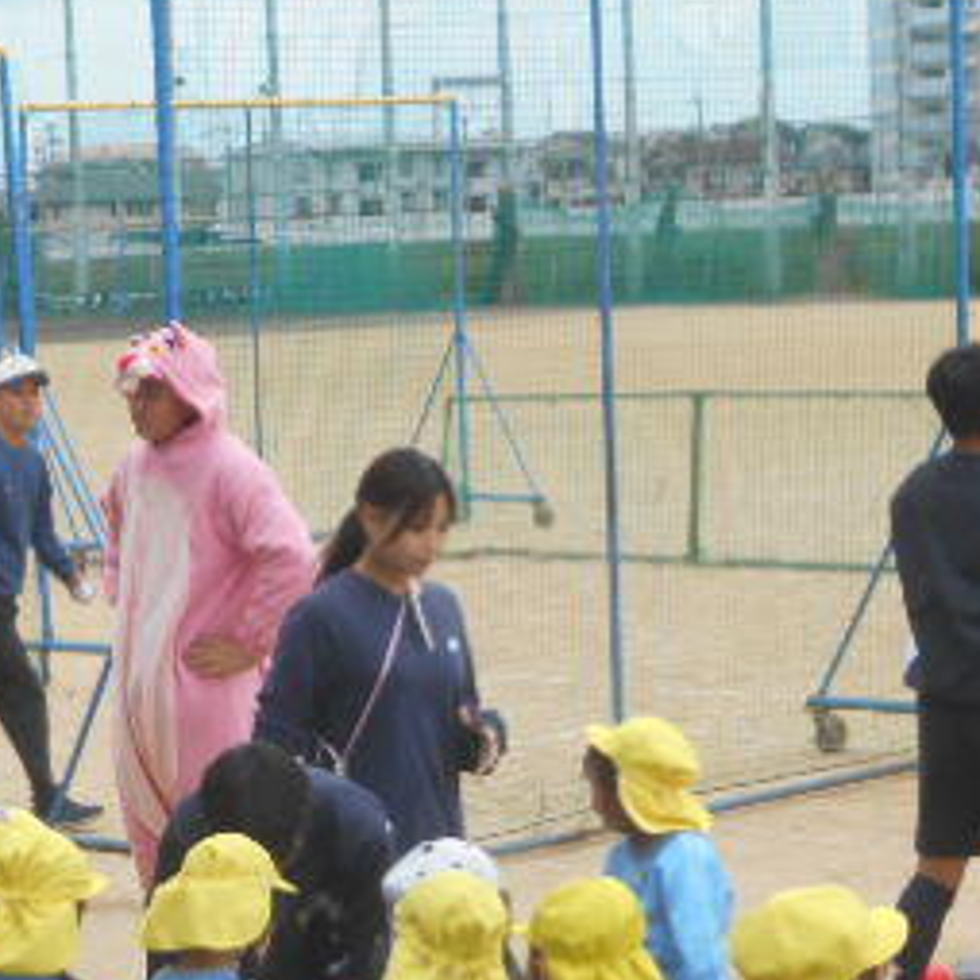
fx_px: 4132
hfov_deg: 13.5
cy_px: 810
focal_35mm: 129
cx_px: 189
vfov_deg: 13.4
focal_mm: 10
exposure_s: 1/250
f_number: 4.9
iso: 200
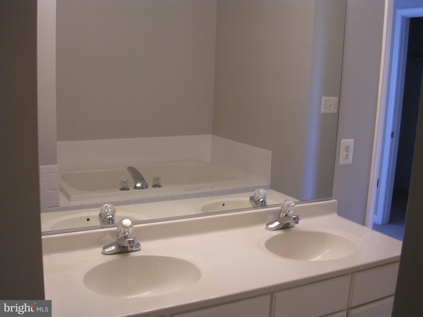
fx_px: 464
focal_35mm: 38
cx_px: 212
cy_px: 158
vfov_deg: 37.7
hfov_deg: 49.0
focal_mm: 5.8
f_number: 2.8
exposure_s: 1/28.1
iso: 50
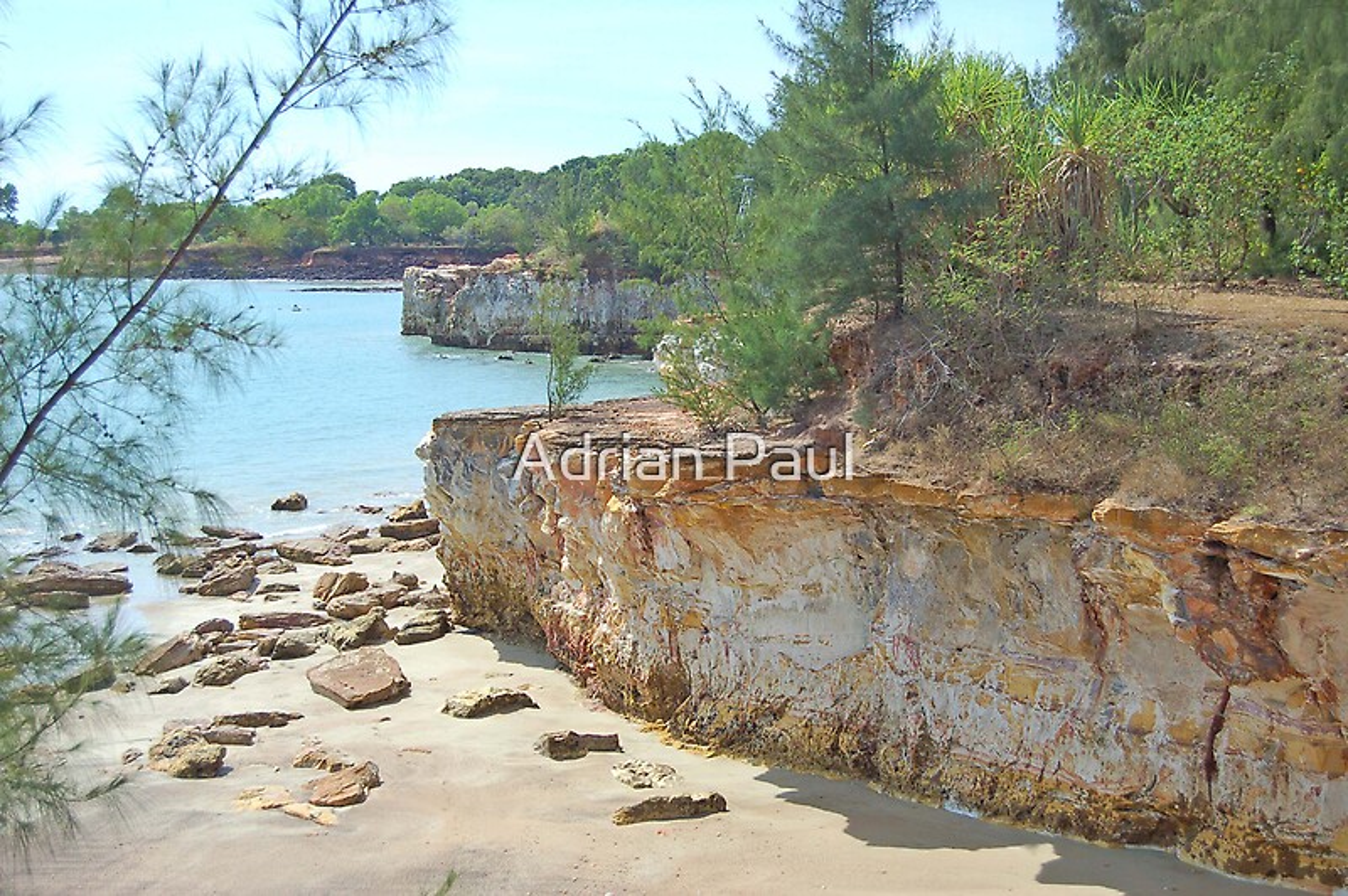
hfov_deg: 35.1
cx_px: 674
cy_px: 448
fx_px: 2133
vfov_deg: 23.7
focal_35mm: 57
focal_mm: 38
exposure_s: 1/125
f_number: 5.6
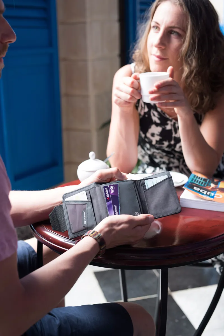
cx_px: 112
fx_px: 466
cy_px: 168
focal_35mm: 50
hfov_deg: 27.0
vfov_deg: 39.6
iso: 800
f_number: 3.5
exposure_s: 1/100
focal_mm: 50
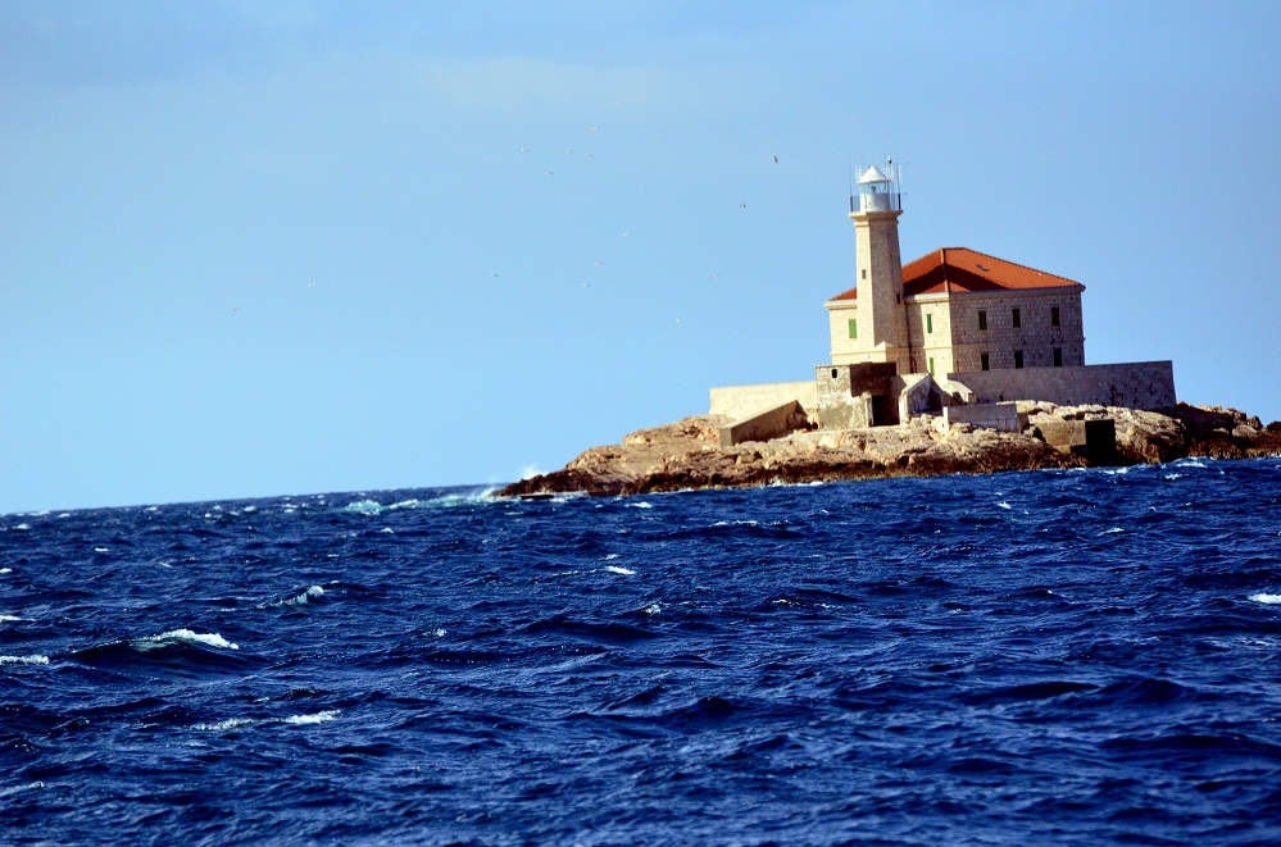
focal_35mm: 330
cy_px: 424
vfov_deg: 4.1
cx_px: 640
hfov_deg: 6.3
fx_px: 11715
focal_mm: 220
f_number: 5.3
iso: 1600
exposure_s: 1/8000
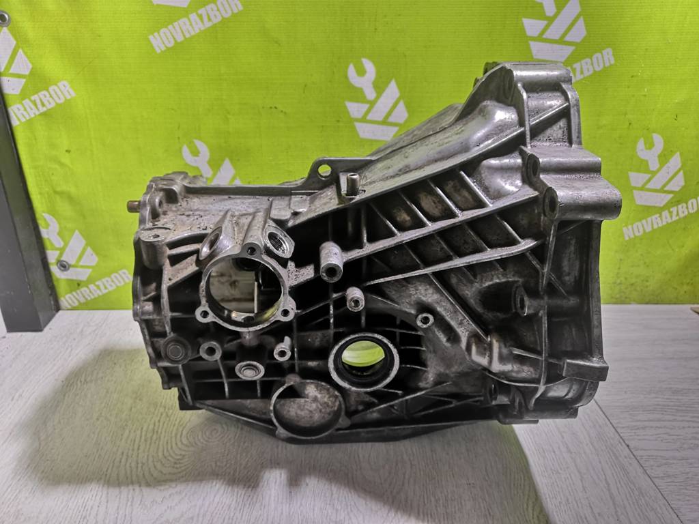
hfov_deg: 65.3
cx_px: 350
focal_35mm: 27
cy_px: 262
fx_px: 545
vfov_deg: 51.4
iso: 160
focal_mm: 3.95
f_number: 1.8
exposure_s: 1/50
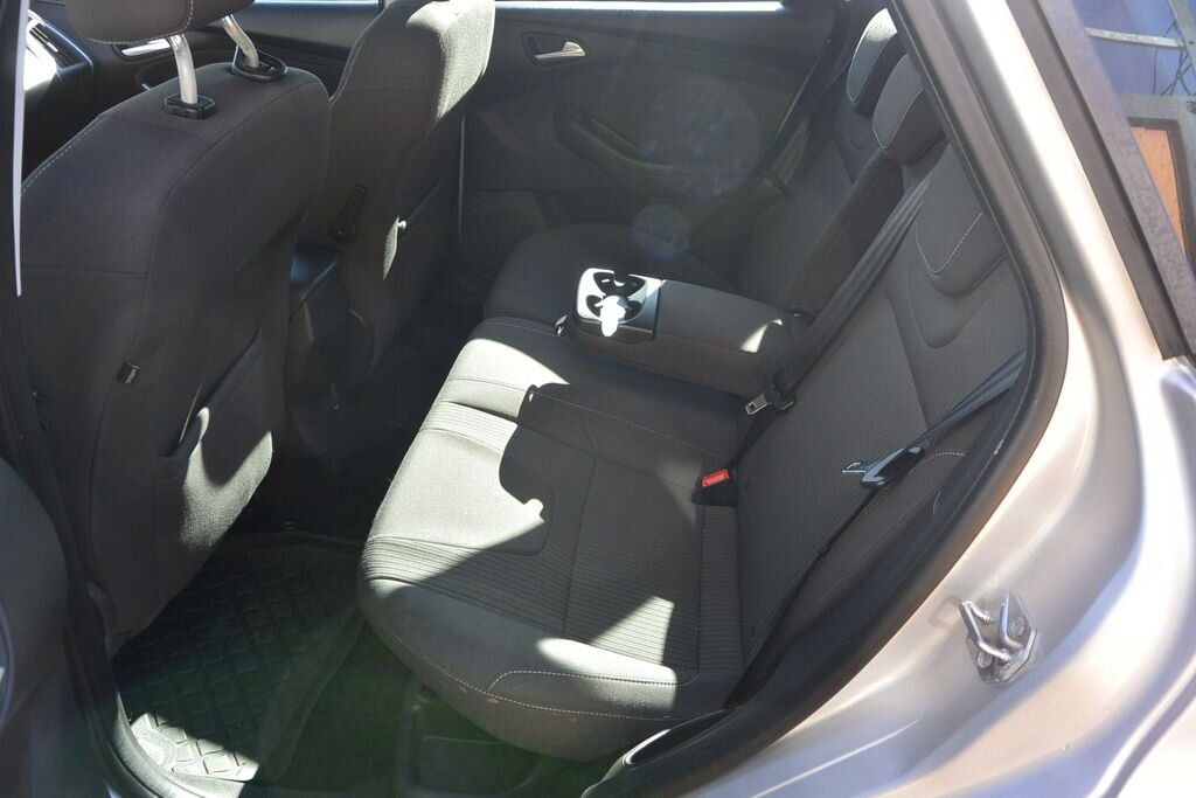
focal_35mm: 27
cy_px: 399
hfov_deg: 67.4
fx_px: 897
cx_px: 598
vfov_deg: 47.9
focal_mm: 10
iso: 160
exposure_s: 1/200
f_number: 4
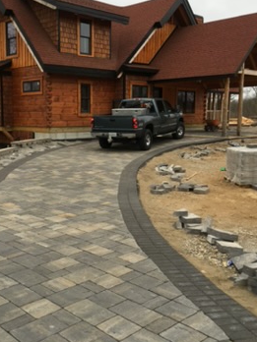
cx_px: 88
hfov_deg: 35.6
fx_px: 396
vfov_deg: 46.8
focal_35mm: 40
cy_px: 167
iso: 25
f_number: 2.2
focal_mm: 4.15
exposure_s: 1/120
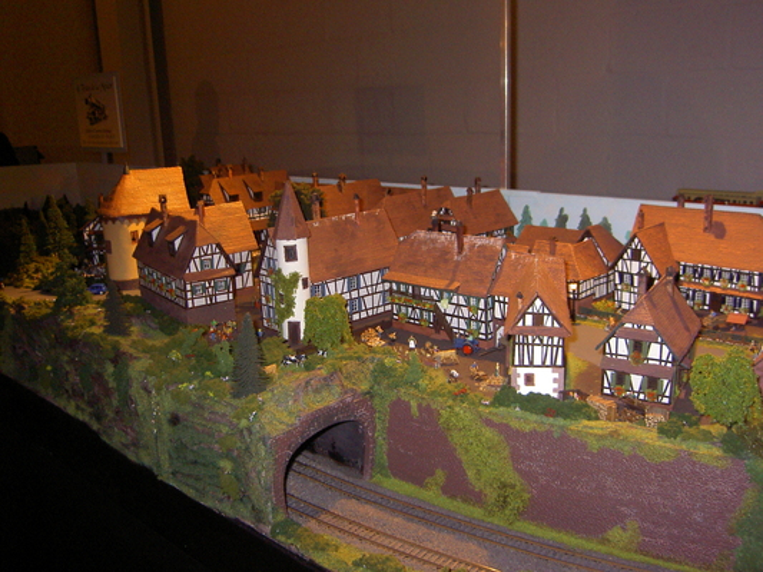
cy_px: 286
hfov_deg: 53.9
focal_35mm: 34
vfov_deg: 41.8
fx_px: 750
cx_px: 382
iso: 200
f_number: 2.8
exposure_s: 1/60
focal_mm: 5.6
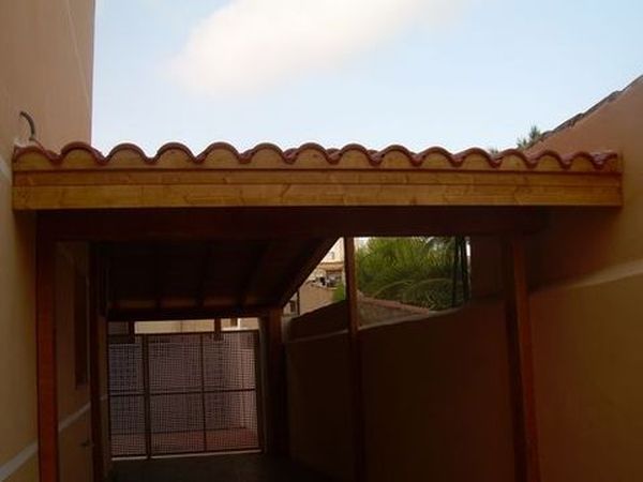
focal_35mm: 38
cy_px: 241
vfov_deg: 37.7
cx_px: 322
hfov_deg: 49.0
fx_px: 706
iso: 50
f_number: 4.6
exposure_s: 1/162
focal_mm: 6.3
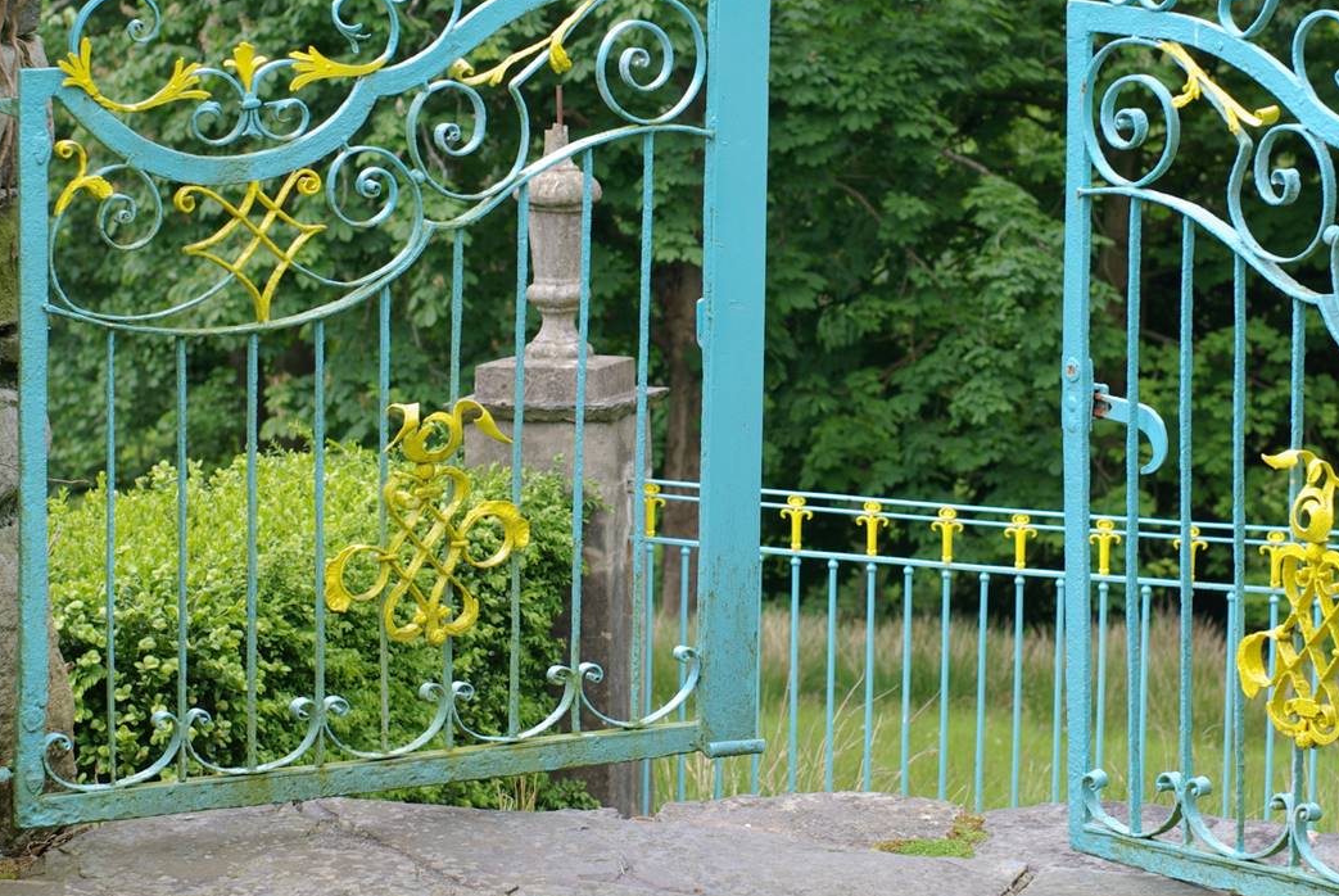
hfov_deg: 17.8
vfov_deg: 11.9
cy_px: 288
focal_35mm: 115
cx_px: 772
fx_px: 4282
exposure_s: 1/90
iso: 100
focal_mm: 50
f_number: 5.6
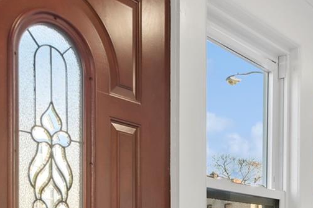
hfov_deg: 35.0
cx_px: 181
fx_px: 495
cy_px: 243
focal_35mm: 57
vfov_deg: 22.1
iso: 400
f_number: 11
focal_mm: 14
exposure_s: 1/60
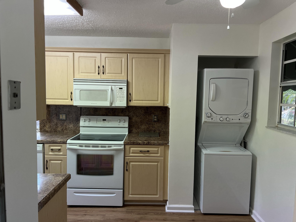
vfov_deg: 53.1
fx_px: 222
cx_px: 148
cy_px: 111
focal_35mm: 26
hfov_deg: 67.3
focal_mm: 5.7
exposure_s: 1/120
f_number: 1.5
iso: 64
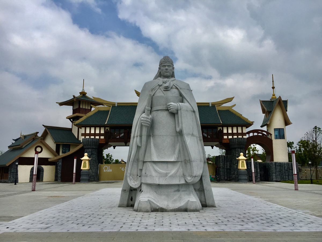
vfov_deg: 48.2
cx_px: 161
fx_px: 270
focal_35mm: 29
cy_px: 121
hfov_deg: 61.7
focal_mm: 4.15
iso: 25
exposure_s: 1/3077
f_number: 2.2
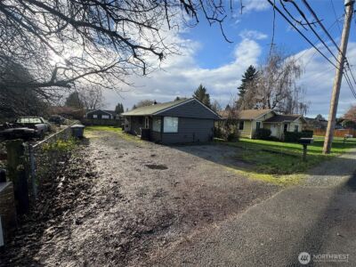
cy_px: 134
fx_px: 144
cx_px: 178
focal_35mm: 14
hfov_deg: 102.1
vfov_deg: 85.7
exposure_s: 1/812
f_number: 2.2
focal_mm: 2.22
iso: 40
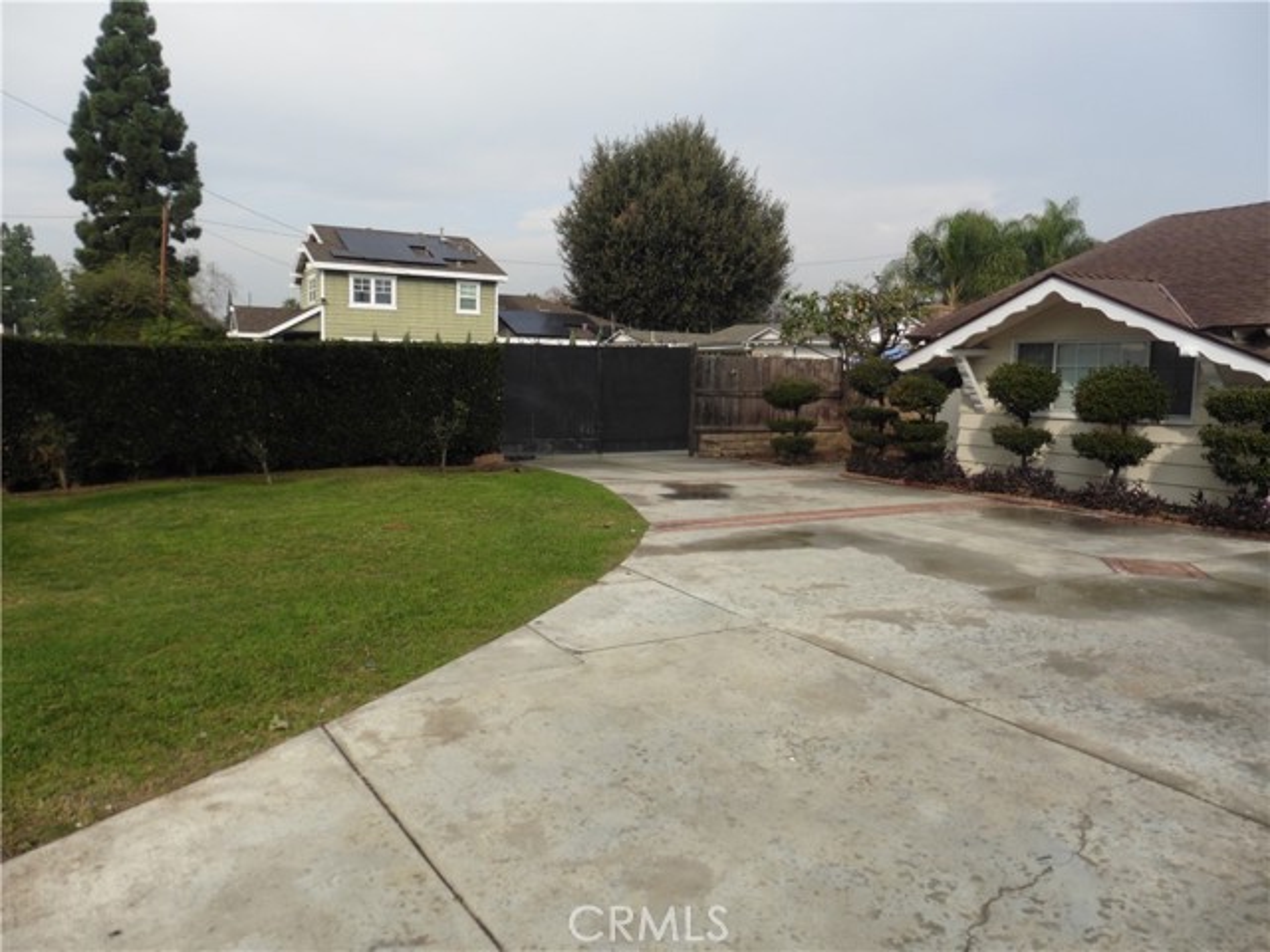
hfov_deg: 71.6
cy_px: 476
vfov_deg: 56.8
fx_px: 881
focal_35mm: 24
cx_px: 635
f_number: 4
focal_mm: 4.3
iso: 100
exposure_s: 1/500
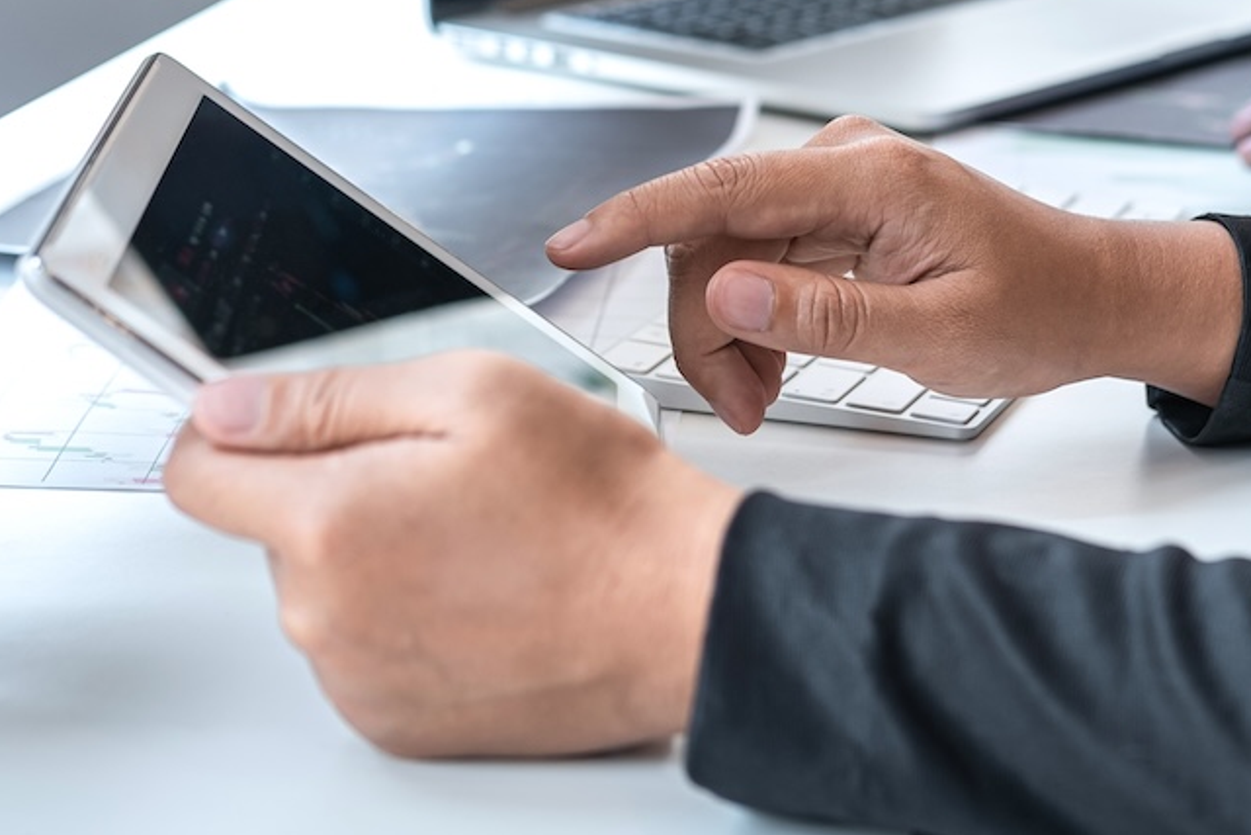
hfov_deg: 19.3
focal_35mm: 106
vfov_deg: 12.8
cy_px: 54
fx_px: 3684
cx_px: 682
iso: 200
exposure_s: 1/100
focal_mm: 35
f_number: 2.8
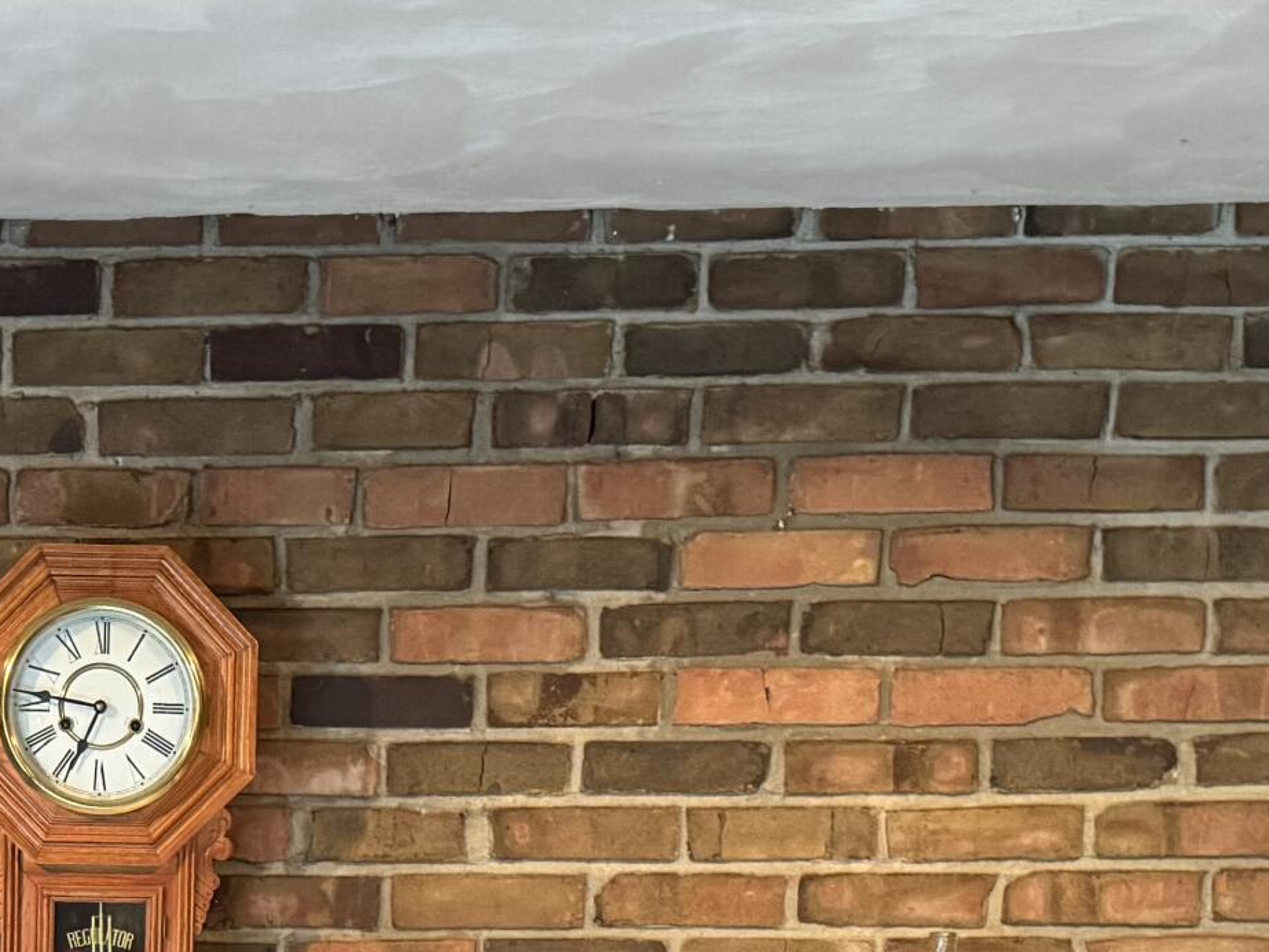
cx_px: 150
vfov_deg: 17.7
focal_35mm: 78
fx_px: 2859
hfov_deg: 24.4
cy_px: 1251
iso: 640
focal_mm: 6.76
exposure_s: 1/40
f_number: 1.78
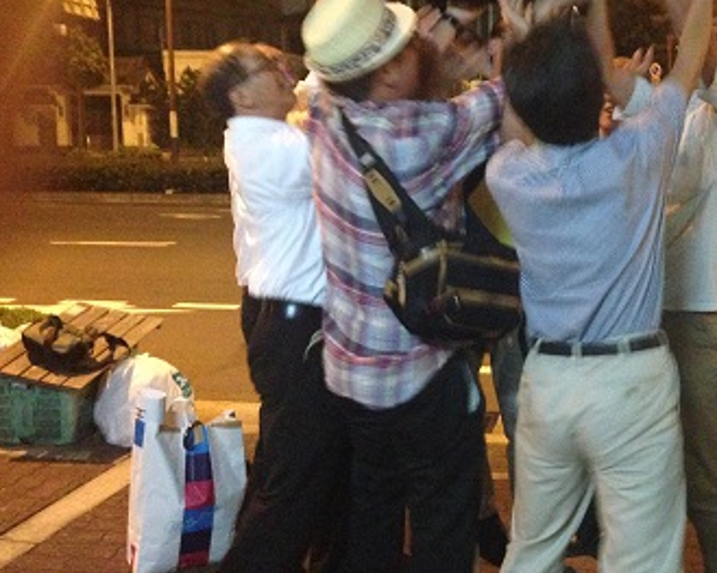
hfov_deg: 38.2
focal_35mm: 48
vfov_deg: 31.4
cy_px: 244
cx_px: 493
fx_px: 1018
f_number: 2.4
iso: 800
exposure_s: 1/15
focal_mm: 4.12
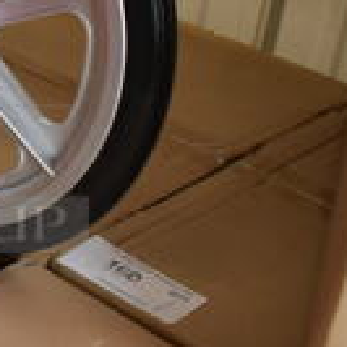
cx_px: -201
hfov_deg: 15.1
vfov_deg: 16.5
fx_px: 1191
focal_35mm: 105
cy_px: 115
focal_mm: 18
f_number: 3.5
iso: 280
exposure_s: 1/30
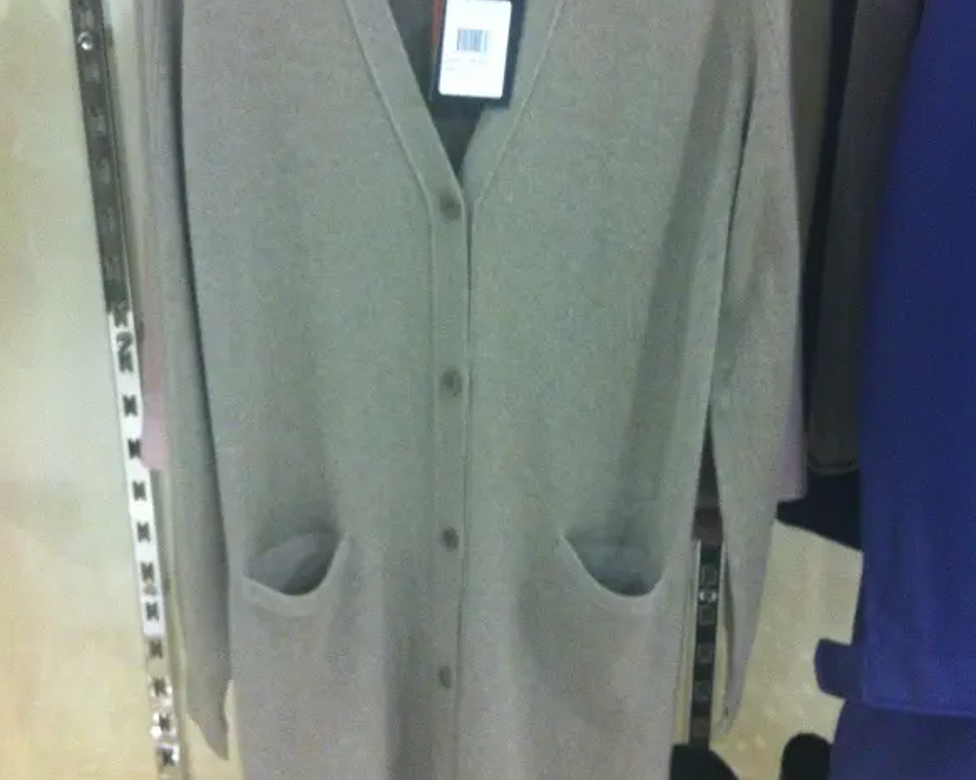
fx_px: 1357
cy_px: 327
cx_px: 487
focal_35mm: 47
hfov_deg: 39.6
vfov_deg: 32.0
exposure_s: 1/15
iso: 320
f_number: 2.8
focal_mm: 3.85
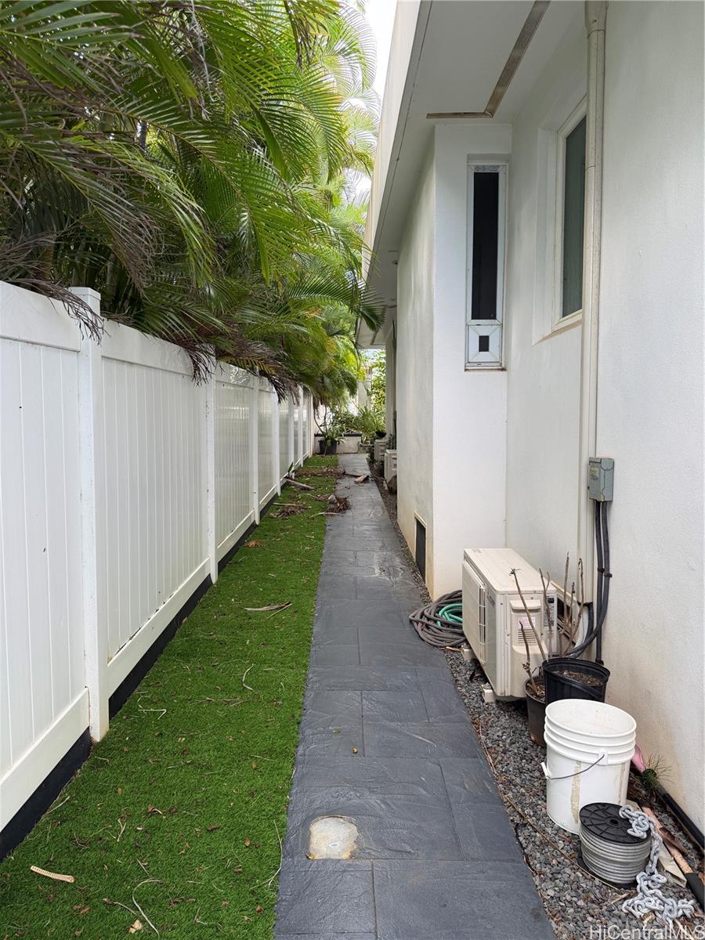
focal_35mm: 24
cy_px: 470
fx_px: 652
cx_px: 352
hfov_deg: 56.8
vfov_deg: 71.6
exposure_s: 1/218
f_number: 1.78
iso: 64
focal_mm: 6.76
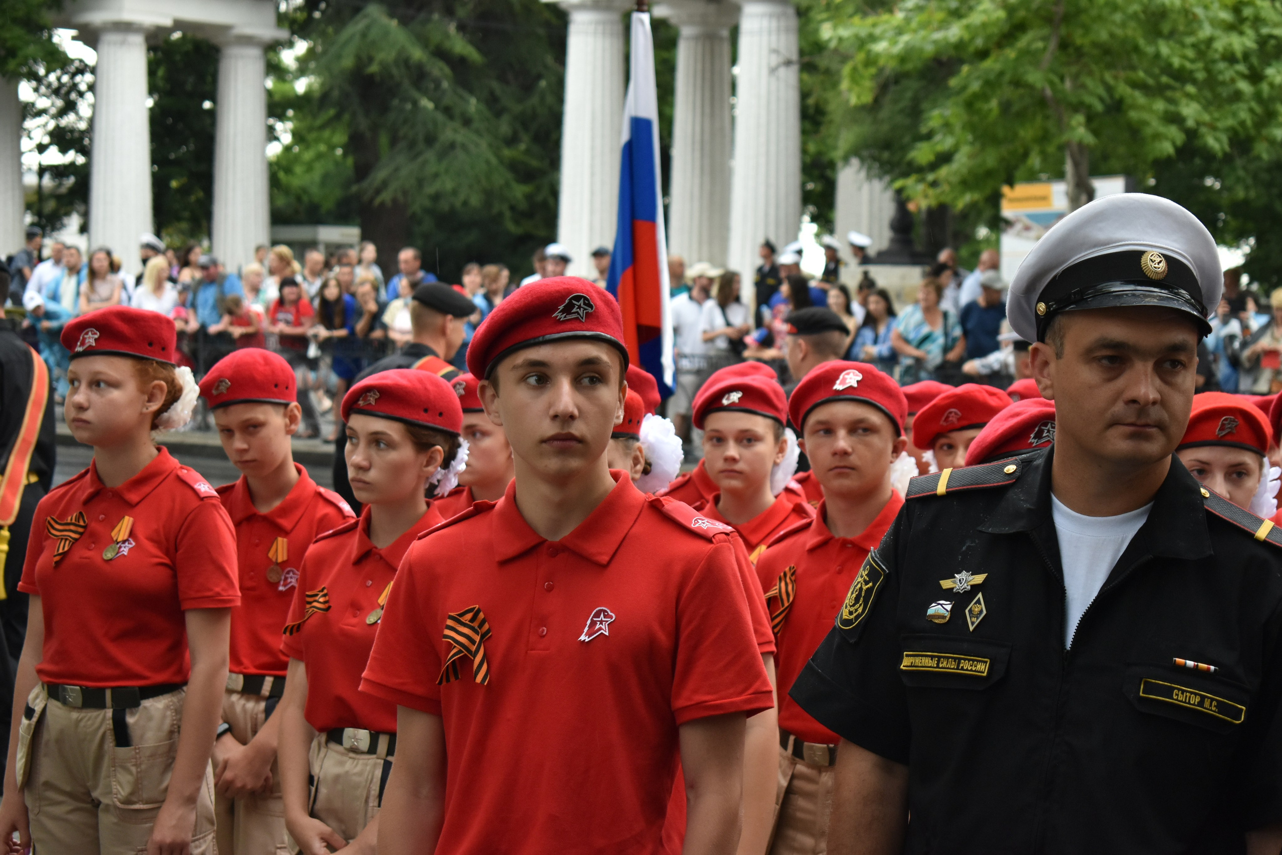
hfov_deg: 24.6
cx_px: 641
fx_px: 2938
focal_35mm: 82
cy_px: 428
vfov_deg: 16.6
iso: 1000
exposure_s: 1/160
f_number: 5.6
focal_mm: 55
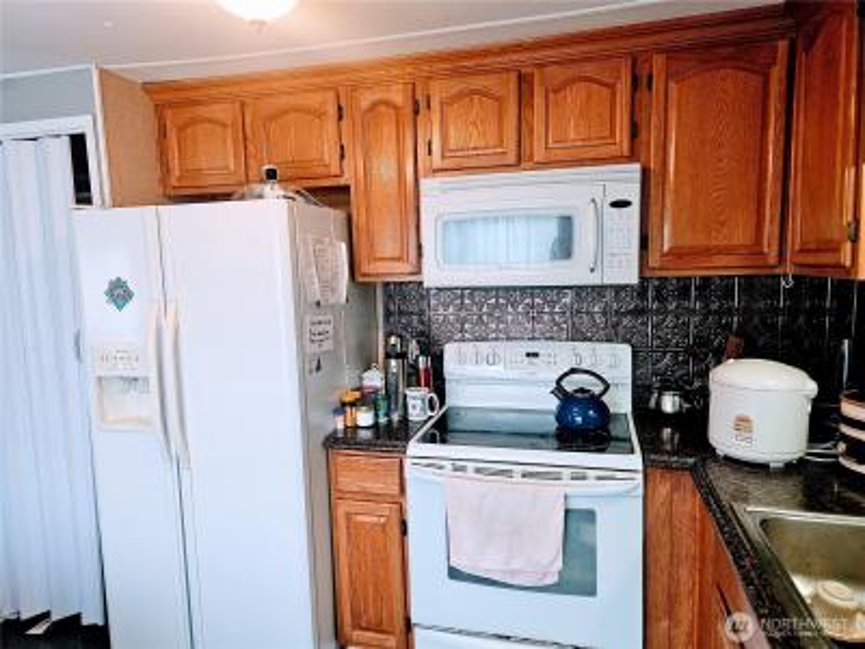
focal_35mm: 23
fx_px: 575
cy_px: 324
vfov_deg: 58.9
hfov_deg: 73.9
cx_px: 432
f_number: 1.7
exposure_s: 1/120
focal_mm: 6.3
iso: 320
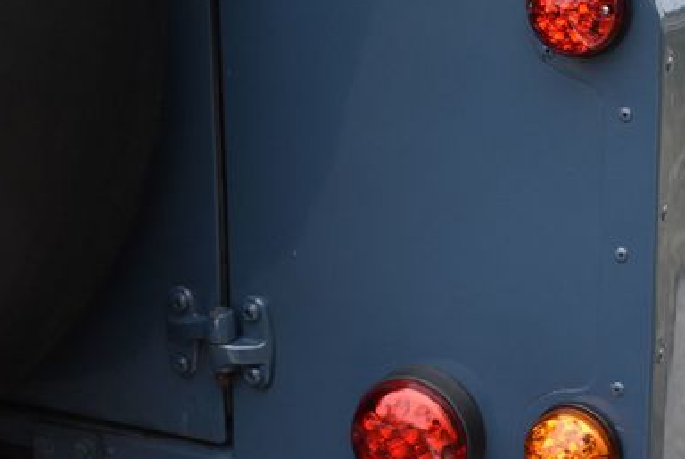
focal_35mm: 105
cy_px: 232
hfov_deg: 19.2
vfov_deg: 13.1
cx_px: 553
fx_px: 2000
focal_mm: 42
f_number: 4.5
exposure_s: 1/60
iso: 1250
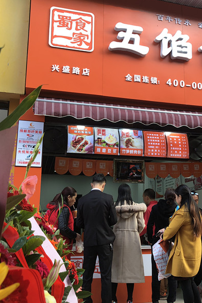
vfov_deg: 47.4
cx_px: 135
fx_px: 345
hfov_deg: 32.3
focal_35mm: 41
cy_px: 152
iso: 32
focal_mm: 3.99
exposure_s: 1/100
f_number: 1.8
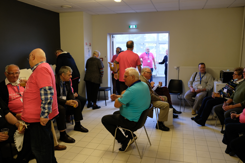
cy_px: 82
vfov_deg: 45.0
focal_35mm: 29
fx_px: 197
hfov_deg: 63.7
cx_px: 122
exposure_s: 1/60
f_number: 3.6
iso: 800
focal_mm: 19
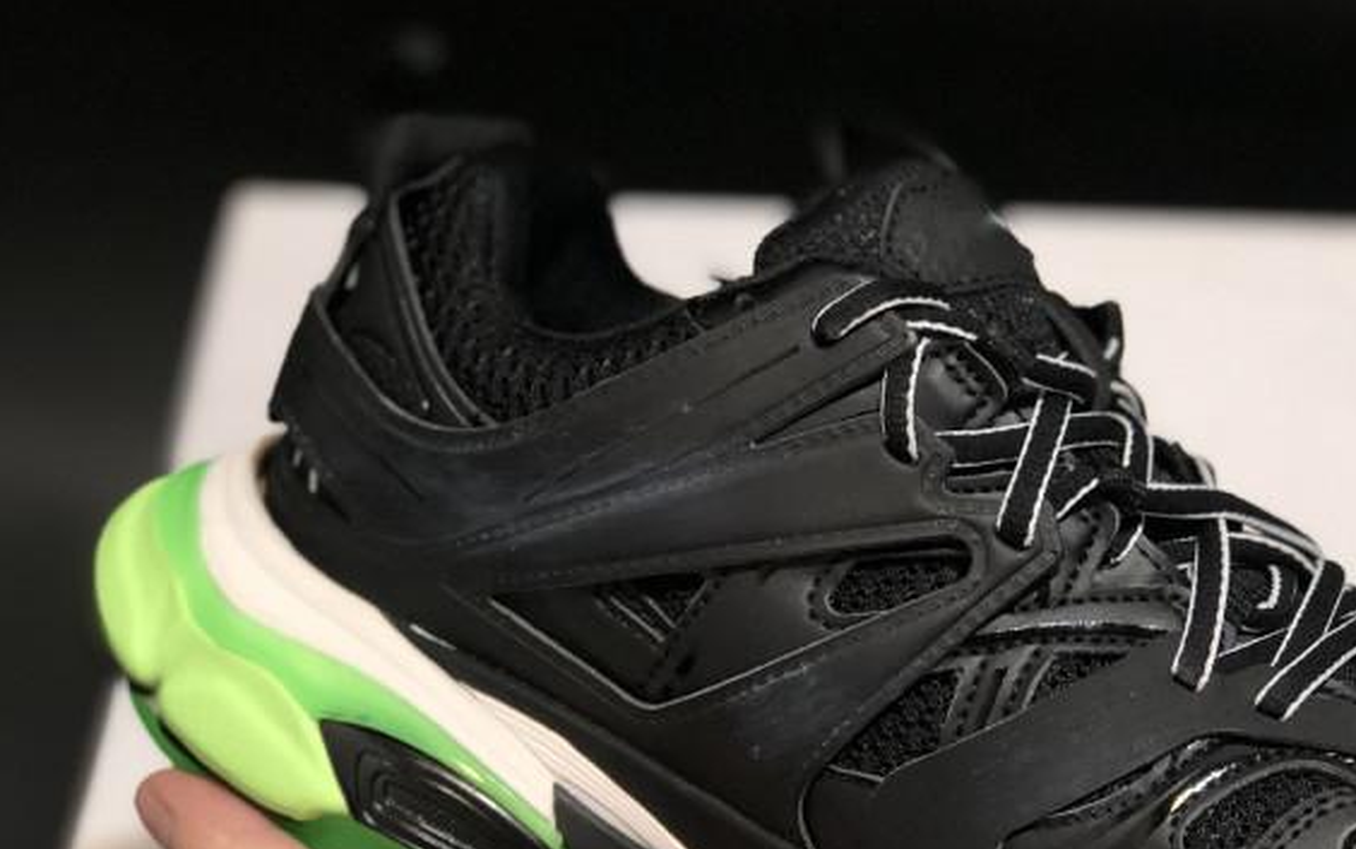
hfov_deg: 22.7
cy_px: 547
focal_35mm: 91
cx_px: 844
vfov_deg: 14.4
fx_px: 3364
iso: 80
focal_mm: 6.6
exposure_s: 1/30
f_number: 2.8
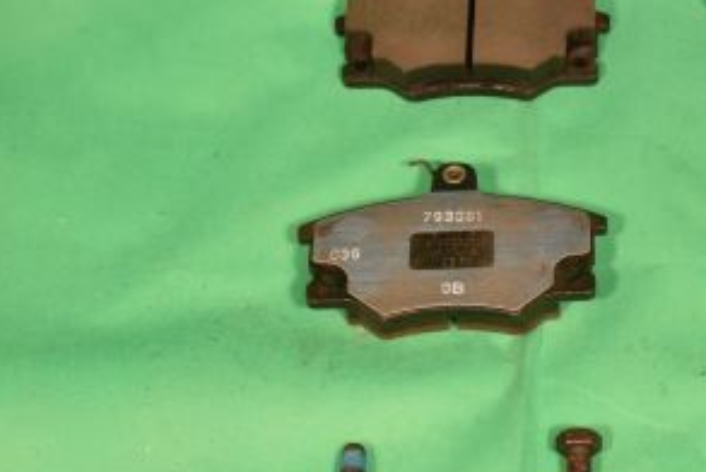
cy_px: 96
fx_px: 1806
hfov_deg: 21.5
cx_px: 682
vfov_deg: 14.8
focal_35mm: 92
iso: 720
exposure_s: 1/50
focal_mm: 30
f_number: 16
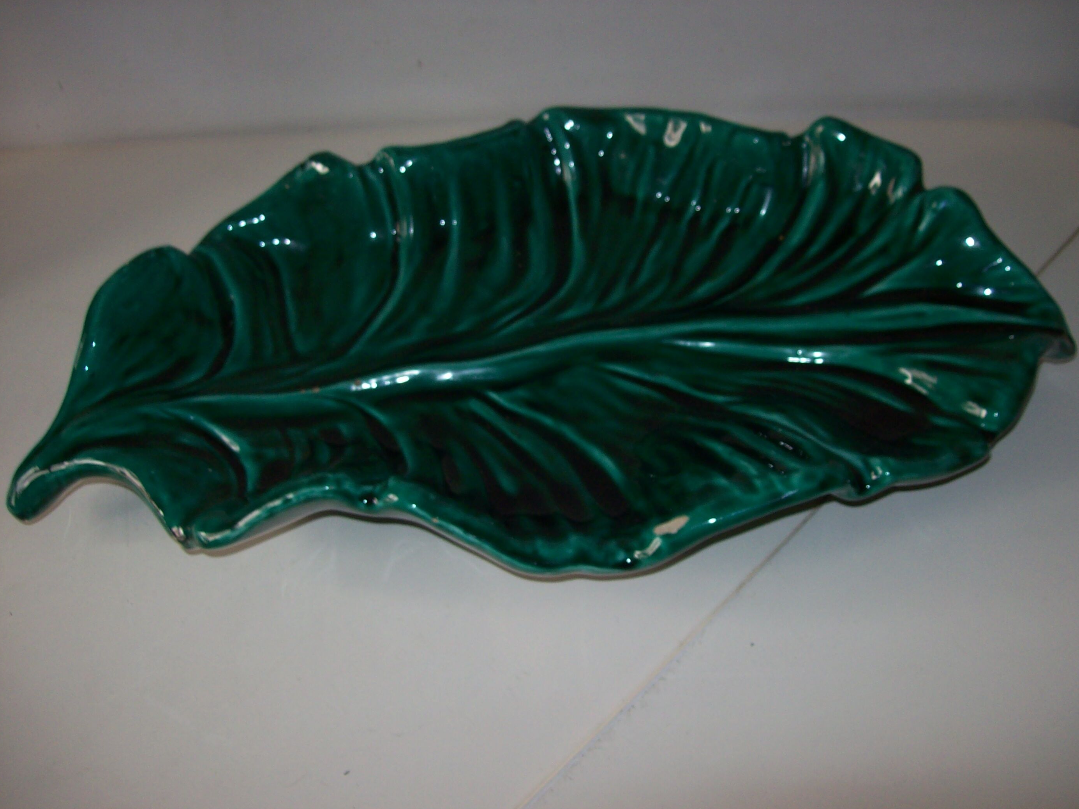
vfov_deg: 38.7
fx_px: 1153
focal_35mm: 37
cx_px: 545
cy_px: 401
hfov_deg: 50.1
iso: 80
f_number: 2.7
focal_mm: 6
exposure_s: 1/64
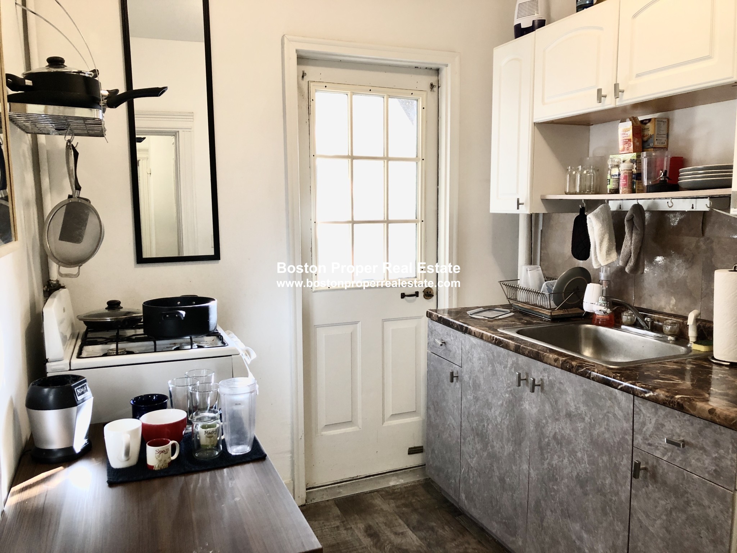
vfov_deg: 49.7
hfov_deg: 63.4
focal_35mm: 28
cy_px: 276
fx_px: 596
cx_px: 368
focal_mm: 3.99
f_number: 1.8
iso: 40
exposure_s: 1/24
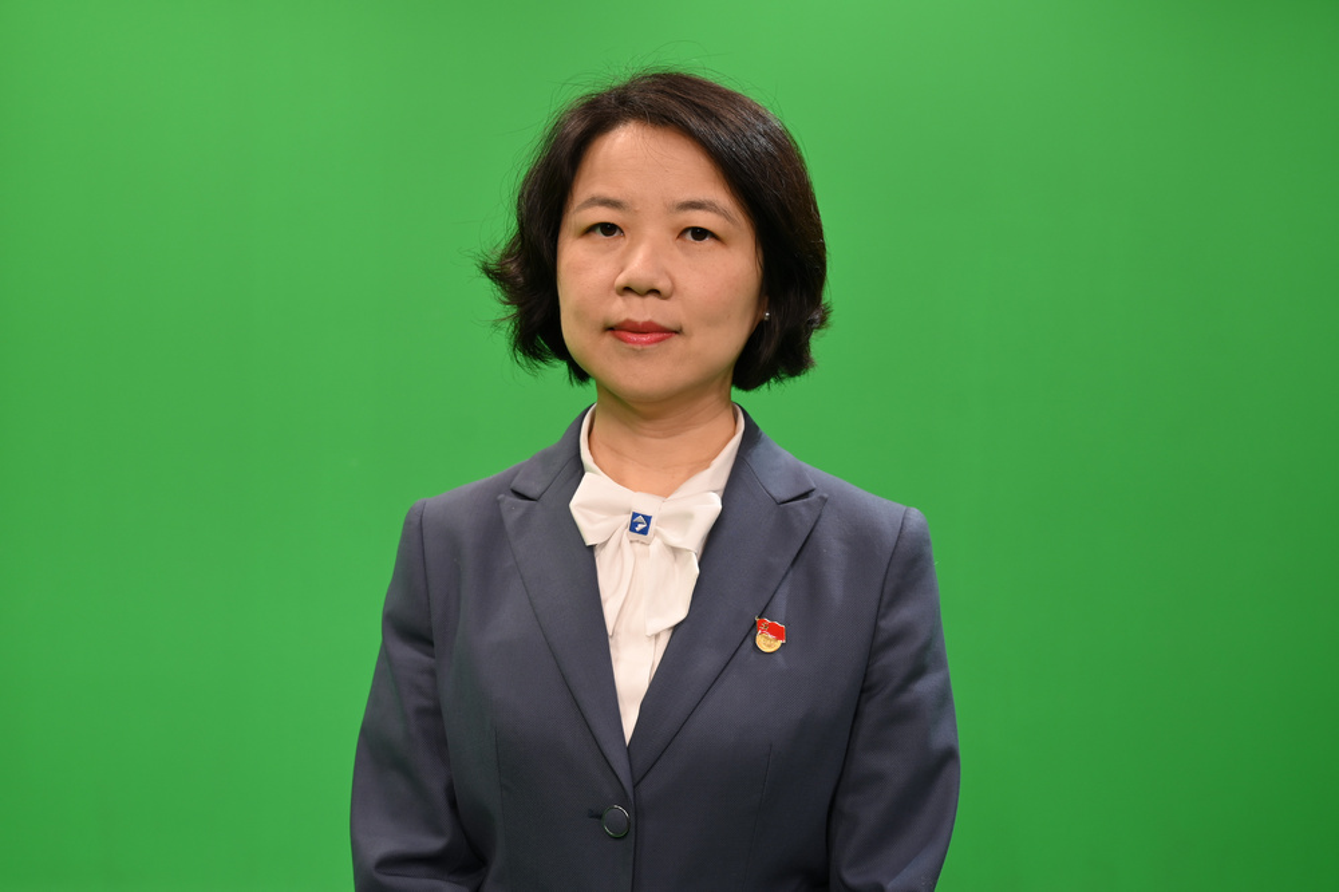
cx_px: 670
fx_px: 1673
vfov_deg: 29.8
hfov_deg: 43.6
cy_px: 446
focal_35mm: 45
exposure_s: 1/250
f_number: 4
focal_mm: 45
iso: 280
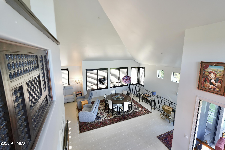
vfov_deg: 77.3
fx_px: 94
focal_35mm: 15
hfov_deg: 100.4
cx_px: 112
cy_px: 75
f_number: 4.5
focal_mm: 10
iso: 800
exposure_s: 1/60
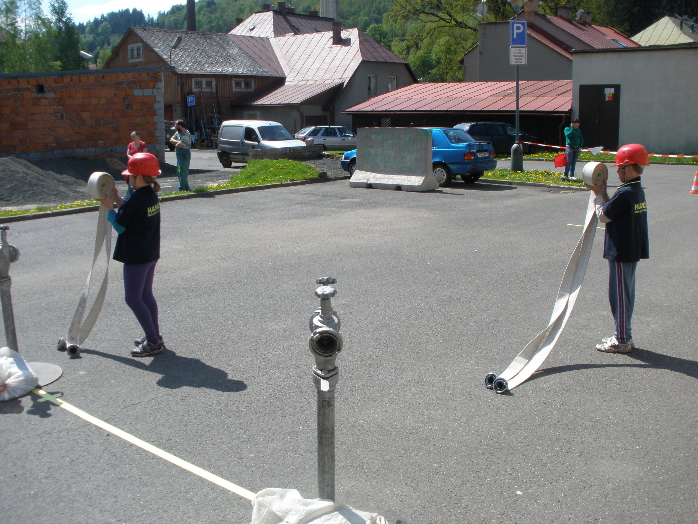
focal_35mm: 36
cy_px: 262
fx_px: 726
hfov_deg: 51.4
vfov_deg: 39.7
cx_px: 349
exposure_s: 1/320
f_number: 5.6
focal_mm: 6.3
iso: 80
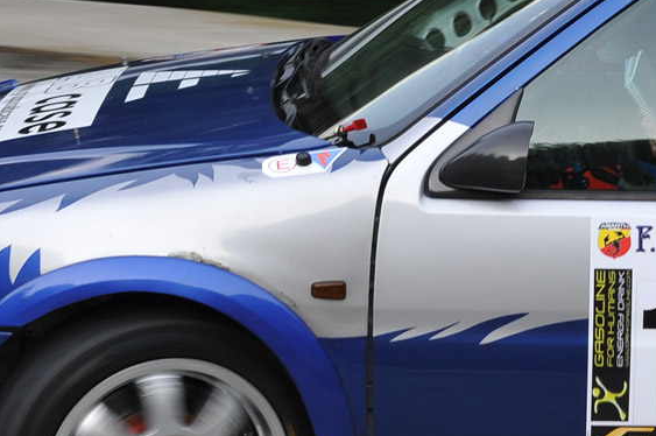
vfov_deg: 7.3
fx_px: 3385
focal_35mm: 186
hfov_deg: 10.9
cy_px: 396
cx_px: 713
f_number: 10
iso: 640
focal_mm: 58
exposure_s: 1/100
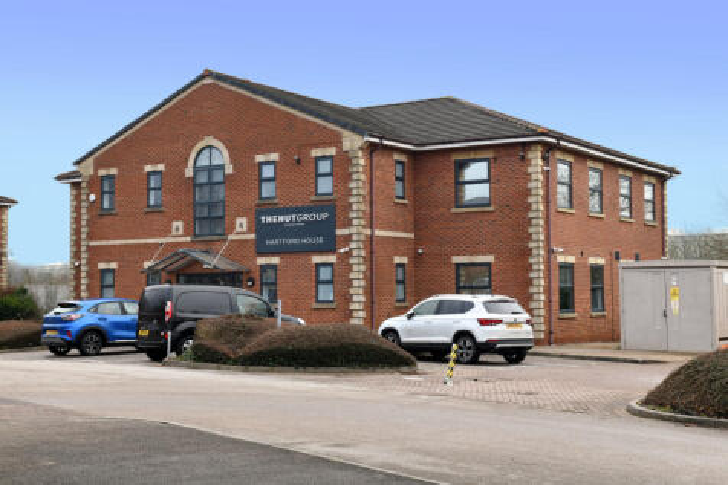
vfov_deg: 26.0
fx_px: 1051
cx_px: 364
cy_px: 242
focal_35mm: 52
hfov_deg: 38.2
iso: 500
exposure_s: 1/60
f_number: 13
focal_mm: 52
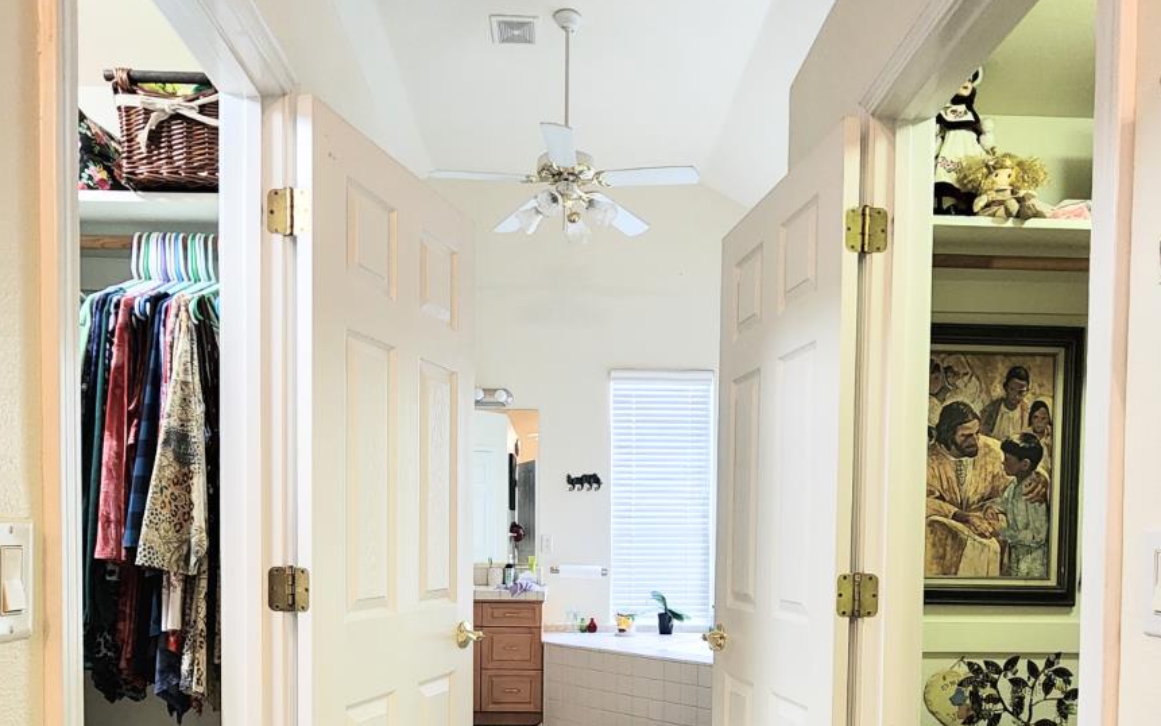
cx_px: 589
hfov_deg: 74.8
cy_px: 559
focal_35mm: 24
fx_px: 759
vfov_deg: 48.7
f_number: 2.2
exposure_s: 1/30
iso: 400
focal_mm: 2.2
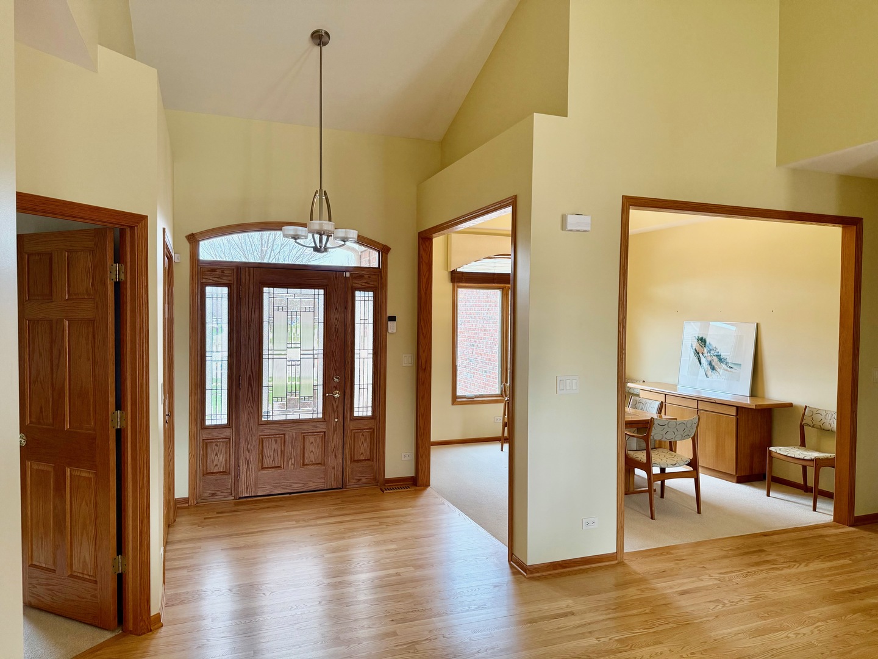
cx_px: 439
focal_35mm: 24
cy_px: 330
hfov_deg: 71.6
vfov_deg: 56.8
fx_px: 609
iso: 200
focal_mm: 6.76
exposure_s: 1/176
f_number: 1.78
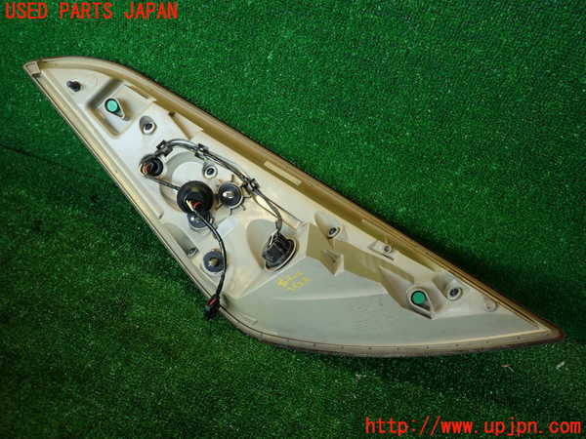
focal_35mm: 25
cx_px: 293
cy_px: 220
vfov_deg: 54.9
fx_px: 423
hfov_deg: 69.4
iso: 100
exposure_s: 1/60
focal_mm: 4.5
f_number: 2
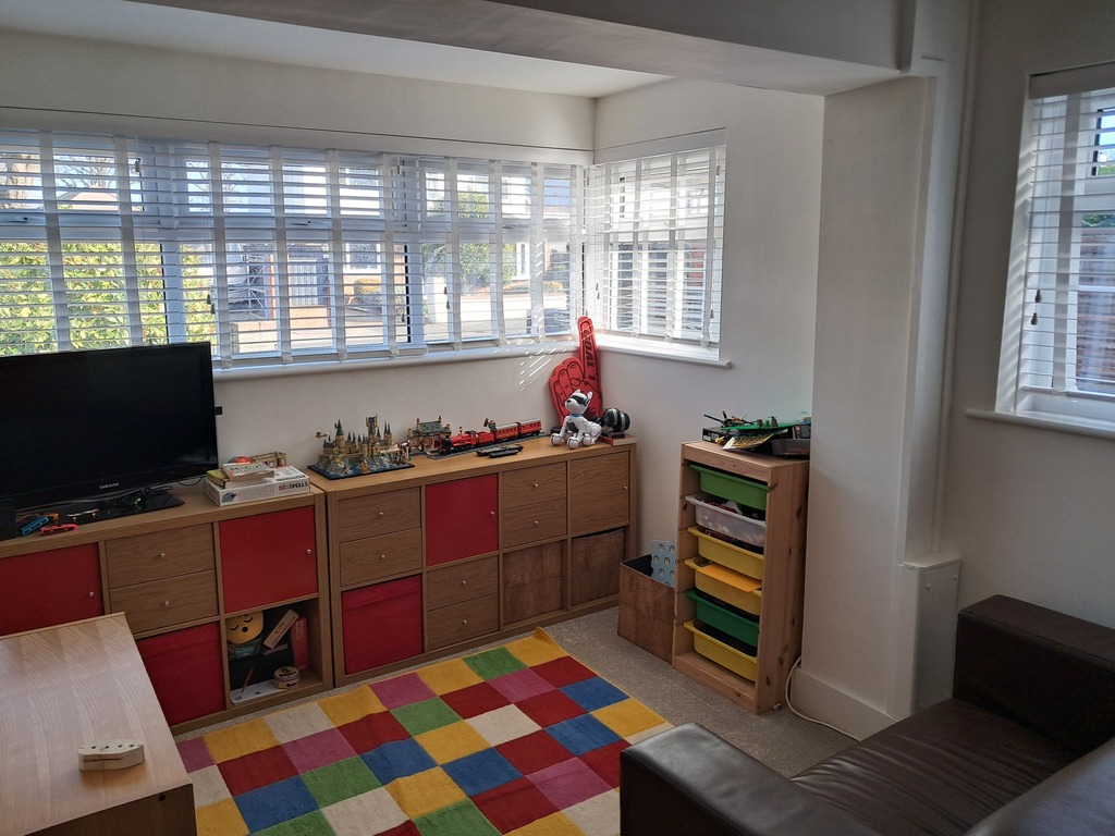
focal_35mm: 27
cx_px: 558
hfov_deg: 65.3
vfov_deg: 51.4
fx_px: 870
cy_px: 418
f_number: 1.8
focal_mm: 4
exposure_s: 1/100
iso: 50
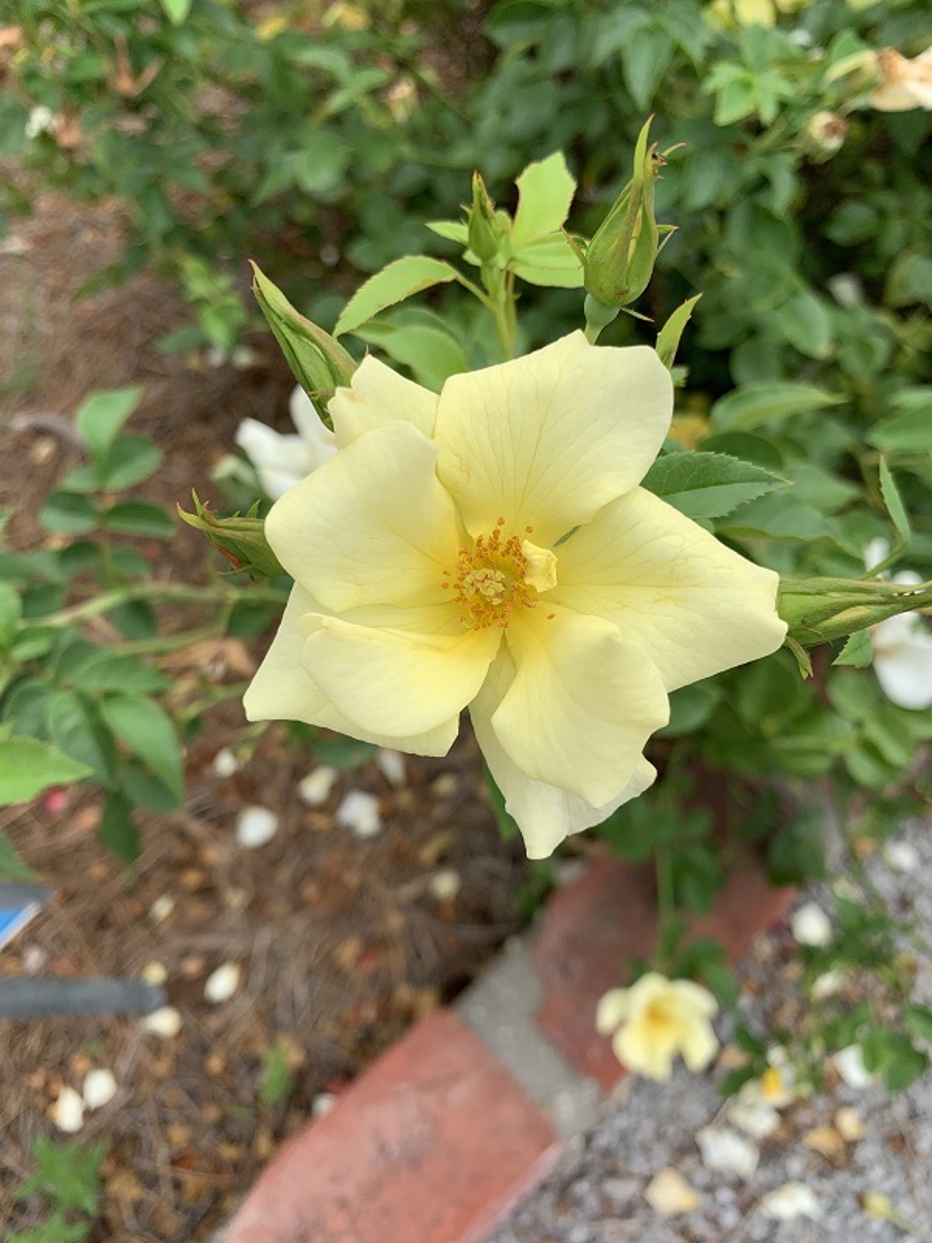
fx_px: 933
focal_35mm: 26
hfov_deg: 53.1
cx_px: 466
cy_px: 622
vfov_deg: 67.3
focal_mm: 4.25
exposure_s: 1/815
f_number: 1.8
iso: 25
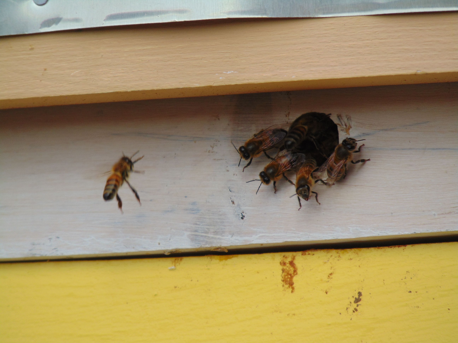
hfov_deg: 2.3
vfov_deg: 1.7
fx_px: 11590
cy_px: 172
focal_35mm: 876
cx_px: 229
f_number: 5.9
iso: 80
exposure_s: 1/400
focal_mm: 157.1
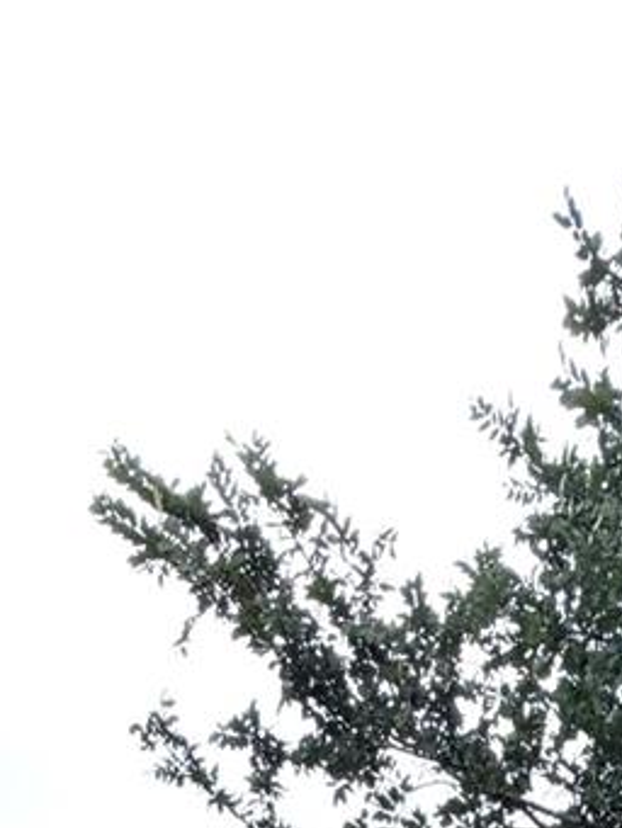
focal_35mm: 63
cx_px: 923
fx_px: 1508
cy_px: 1858
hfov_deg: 20.2
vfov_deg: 16.6
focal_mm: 2.22
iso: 40
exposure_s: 1/679
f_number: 2.2
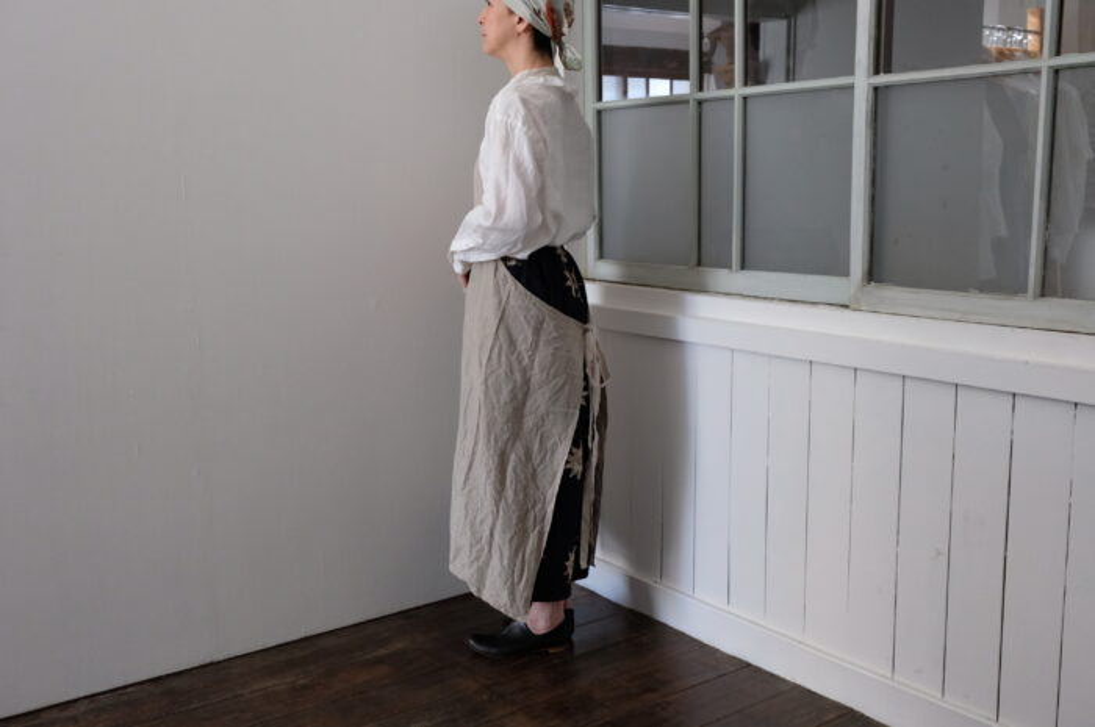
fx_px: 1063
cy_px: 364
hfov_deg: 54.5
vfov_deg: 37.8
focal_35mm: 35
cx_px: 548
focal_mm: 23.3
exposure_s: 1/125
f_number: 5.6
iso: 2500
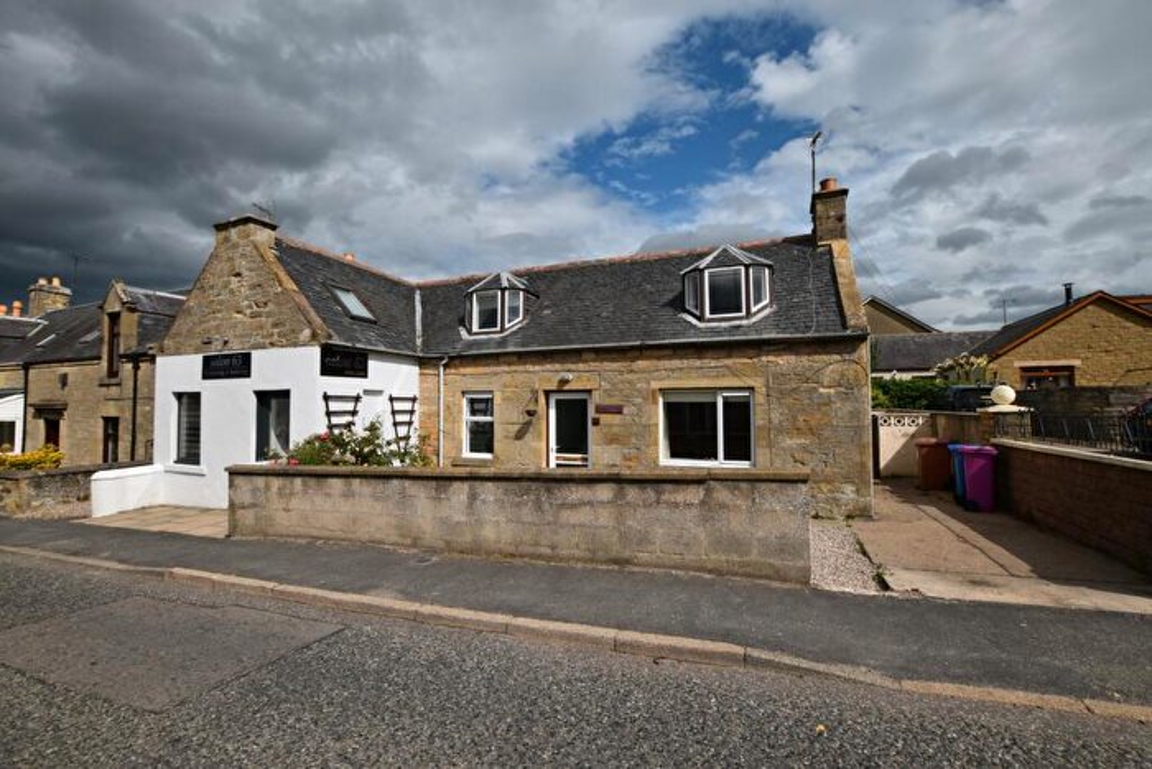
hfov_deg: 100.4
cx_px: 576
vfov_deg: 77.4
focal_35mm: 15
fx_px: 480
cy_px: 384
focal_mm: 10
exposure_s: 1/200
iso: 100
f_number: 13
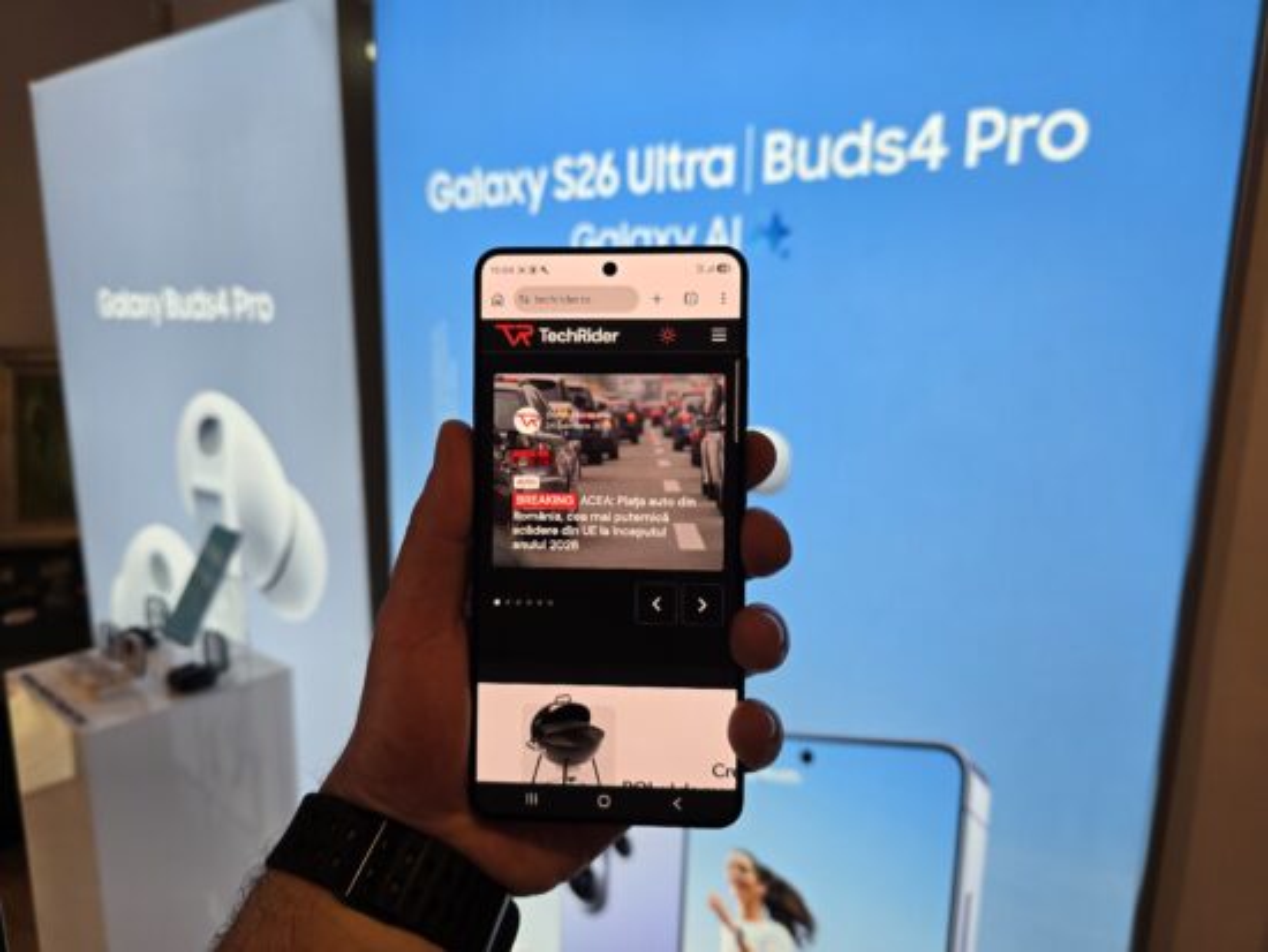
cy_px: 476
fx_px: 843
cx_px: 634
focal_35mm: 23
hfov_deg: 73.9
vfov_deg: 58.9
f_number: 1.7
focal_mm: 6.3
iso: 40
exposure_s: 1/60
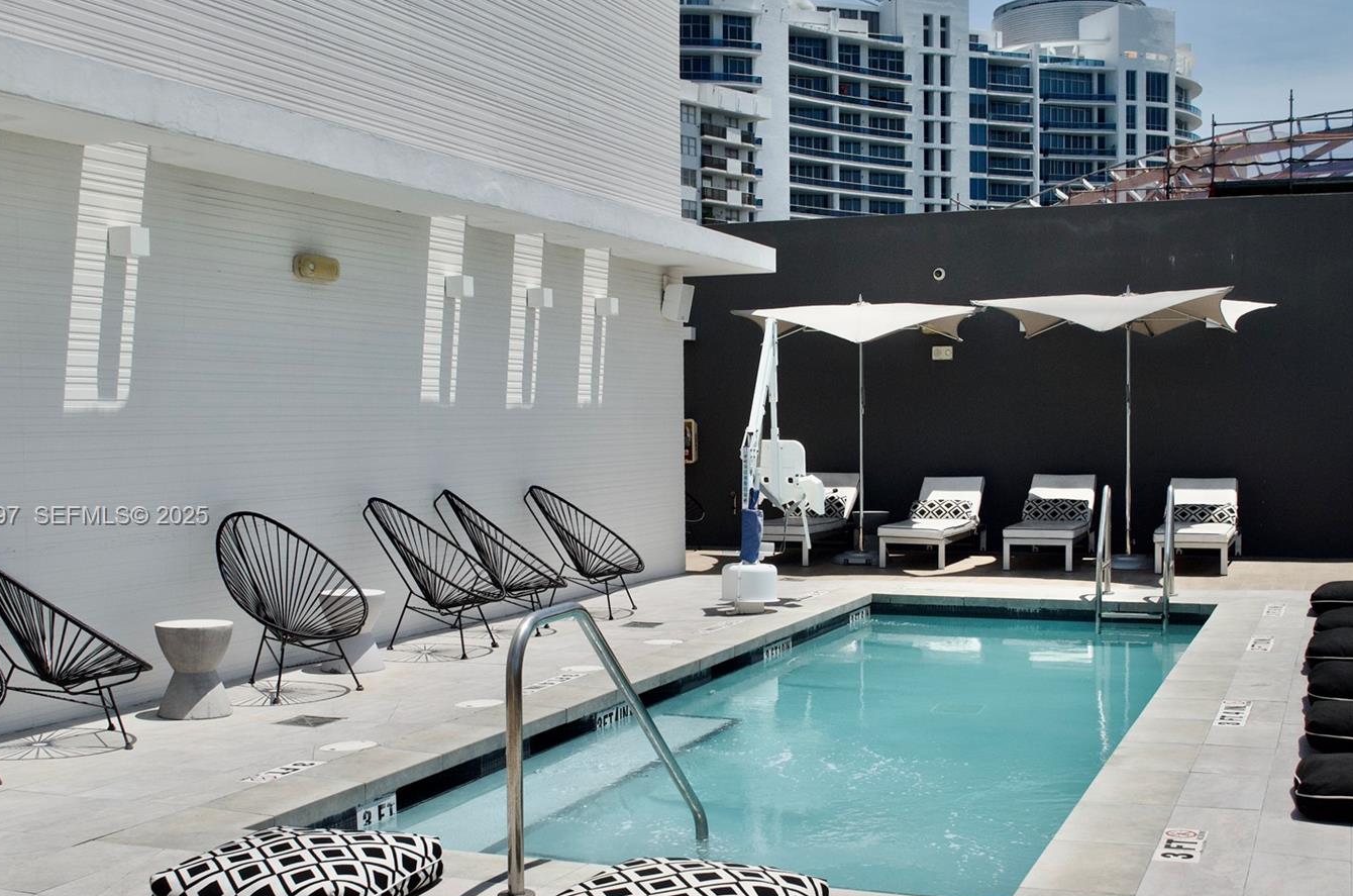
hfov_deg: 45.5
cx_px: 702
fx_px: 1612
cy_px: 518
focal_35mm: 43
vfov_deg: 31.0
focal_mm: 24
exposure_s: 1/3200
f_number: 6.3
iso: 400
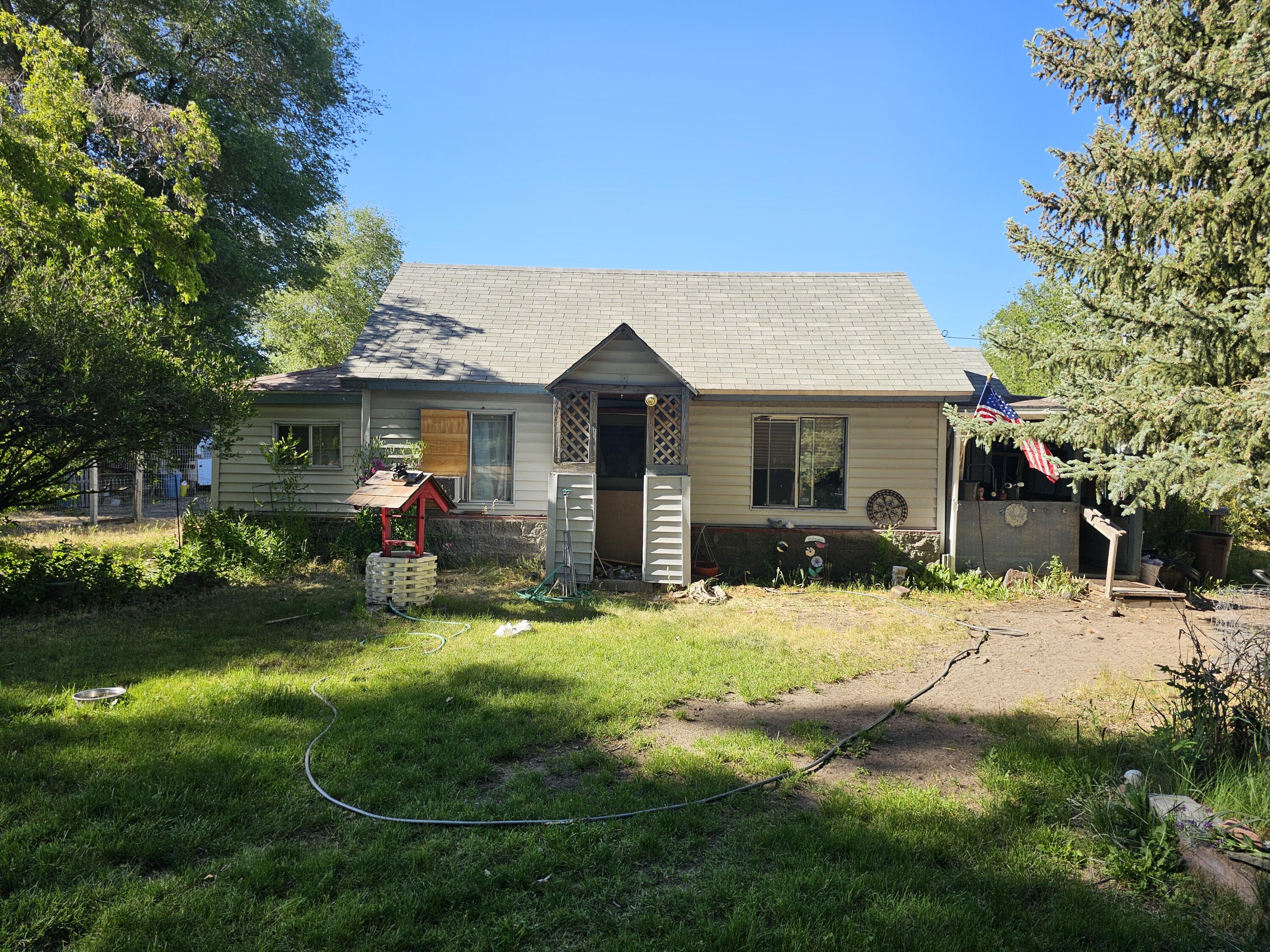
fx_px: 844
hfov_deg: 73.9
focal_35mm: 23
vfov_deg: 58.9
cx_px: 635
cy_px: 476
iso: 10
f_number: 1.7
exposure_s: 1/316
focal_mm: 6.3
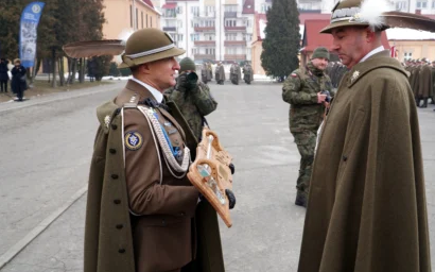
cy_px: 140
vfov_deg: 33.1
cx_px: 238
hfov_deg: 50.8
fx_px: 457
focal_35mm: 39
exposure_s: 1/100
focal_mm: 23
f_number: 4.5
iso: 100
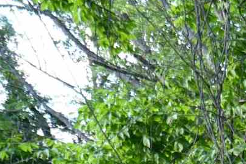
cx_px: 880
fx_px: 731
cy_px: 560
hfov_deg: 9.3
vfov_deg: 9.0
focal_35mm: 107
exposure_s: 1/160
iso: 320
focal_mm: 14
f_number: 2.8
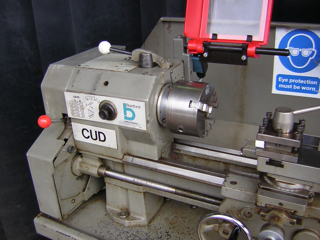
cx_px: 160
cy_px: 120
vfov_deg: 39.7
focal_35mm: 36
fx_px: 333
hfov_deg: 51.4
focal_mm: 4.7
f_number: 2.6
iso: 50
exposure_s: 1/43.8
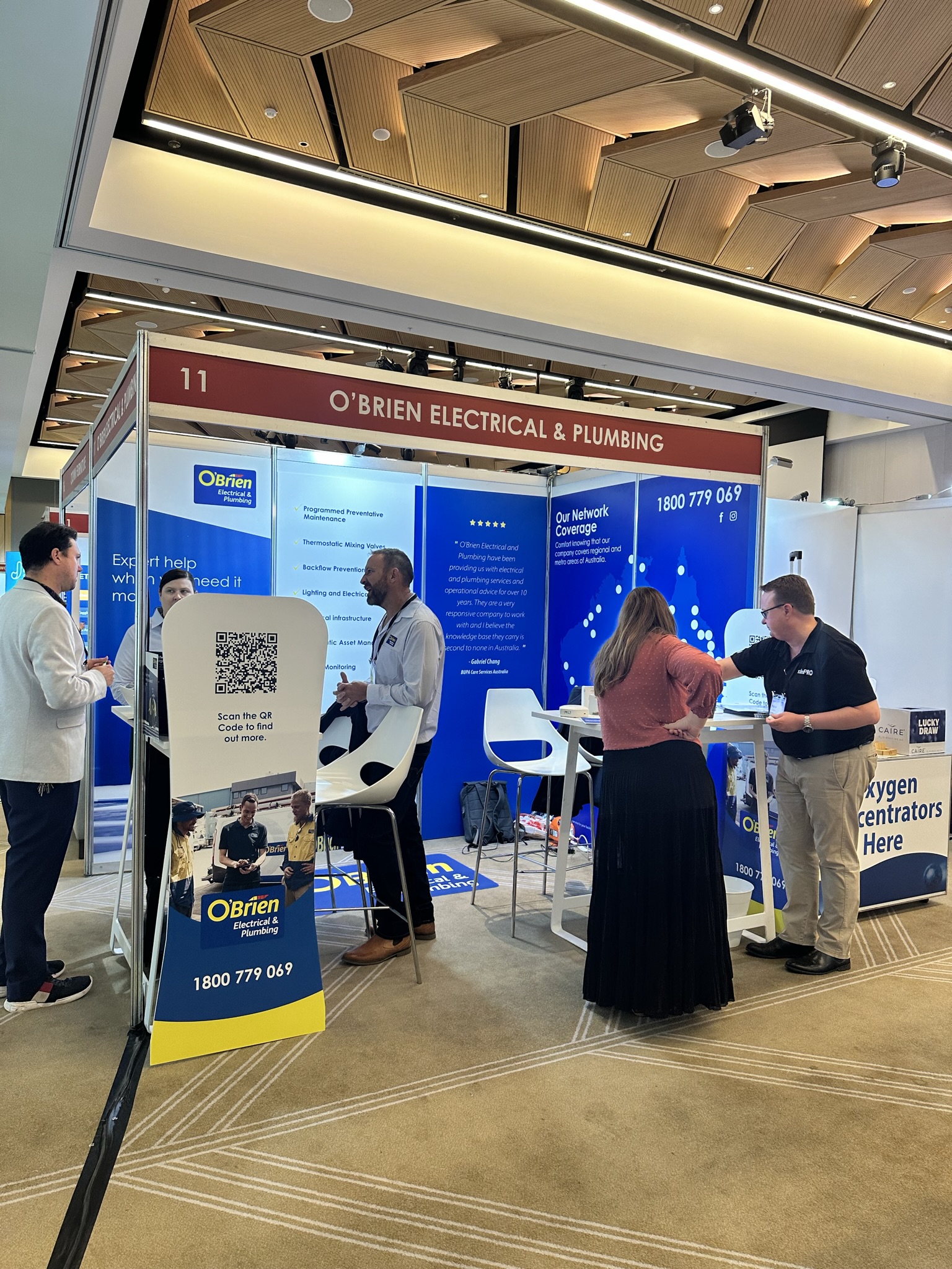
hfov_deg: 56.8
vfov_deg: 71.6
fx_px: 880
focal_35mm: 24
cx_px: 476
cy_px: 634
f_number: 1.78
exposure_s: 1/100
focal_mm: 6.86
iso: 160
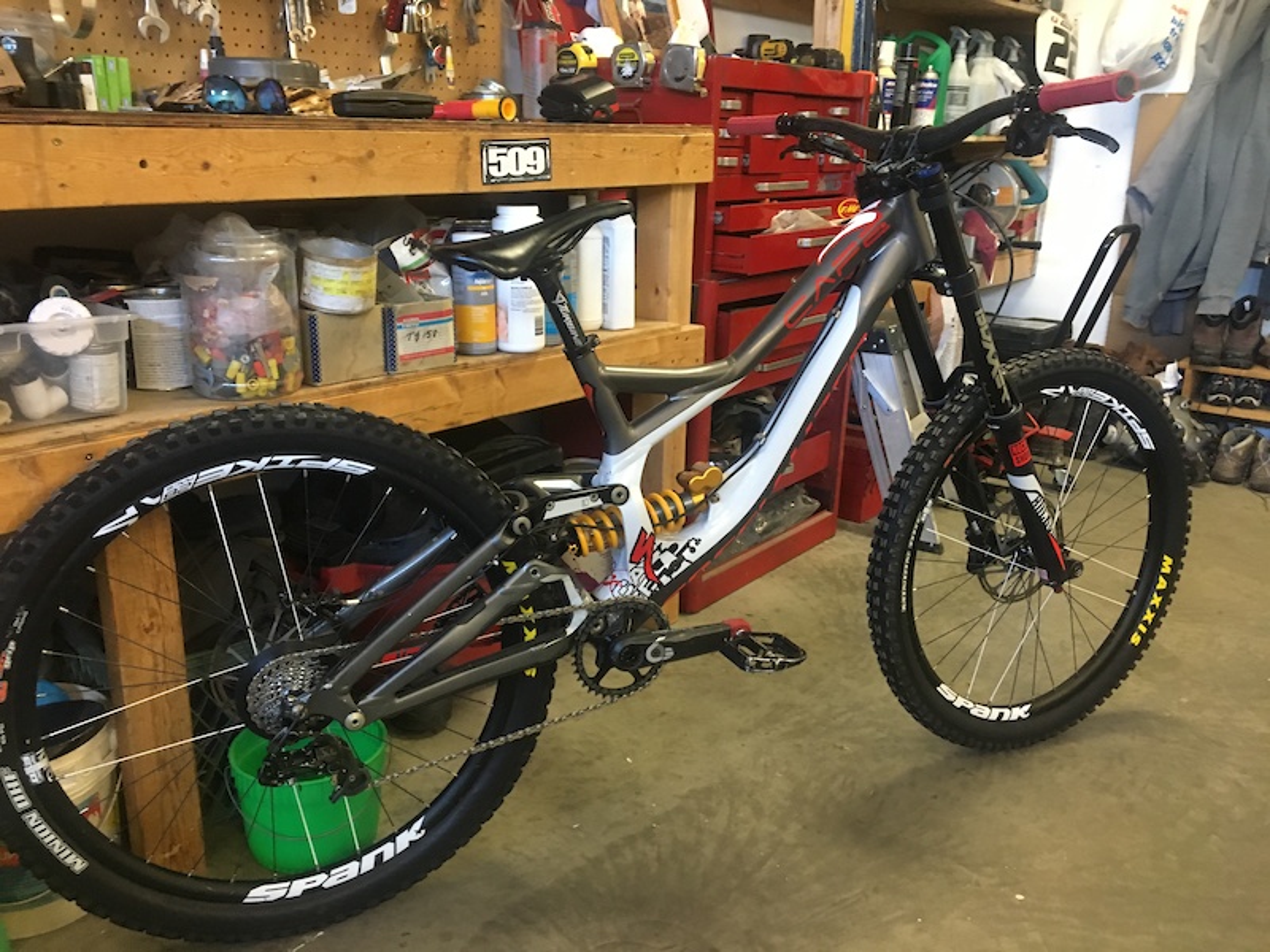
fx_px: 1064
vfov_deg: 48.2
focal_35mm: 29
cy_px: 476
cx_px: 635
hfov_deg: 61.7
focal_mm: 4.15
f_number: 2.2
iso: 200
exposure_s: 1/24
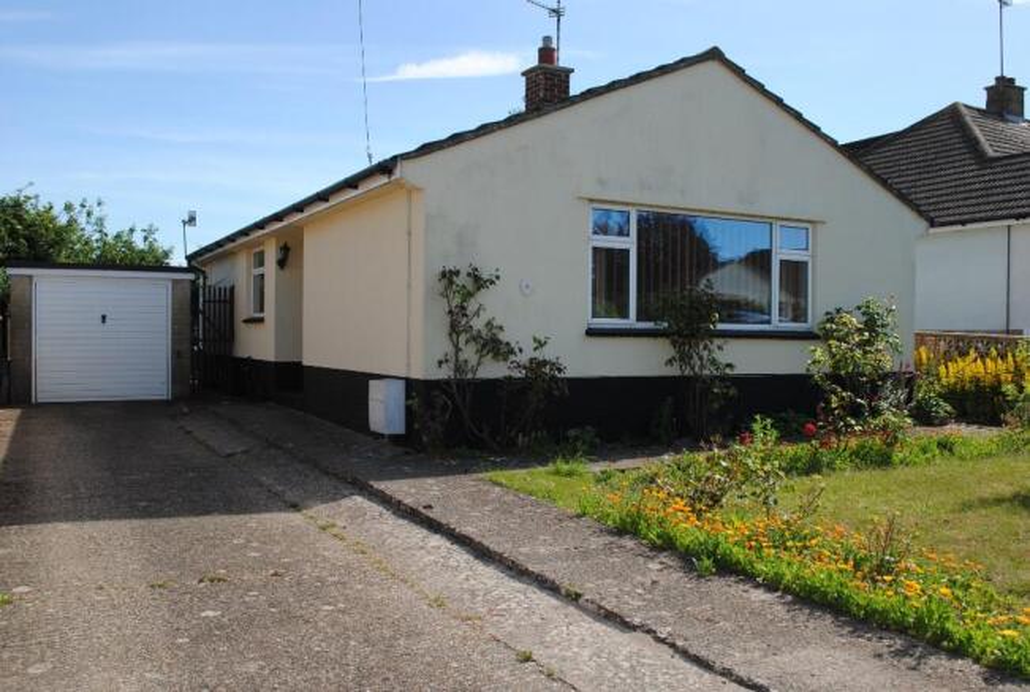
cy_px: 346
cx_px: 515
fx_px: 946
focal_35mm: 33
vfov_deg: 40.1
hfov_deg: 57.1
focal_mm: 22
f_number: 8
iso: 100
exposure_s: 1/200
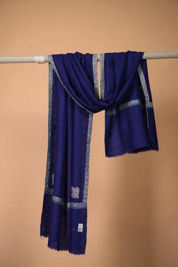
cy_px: 134
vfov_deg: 35.1
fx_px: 423
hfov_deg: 23.8
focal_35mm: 57
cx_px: 89
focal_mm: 57
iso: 160
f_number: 4
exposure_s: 1/320
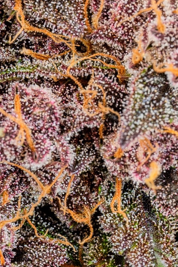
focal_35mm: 657
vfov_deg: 3.1
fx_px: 4874
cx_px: 115
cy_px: 142
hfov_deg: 2.1
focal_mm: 105
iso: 64
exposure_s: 1/1.25
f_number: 10
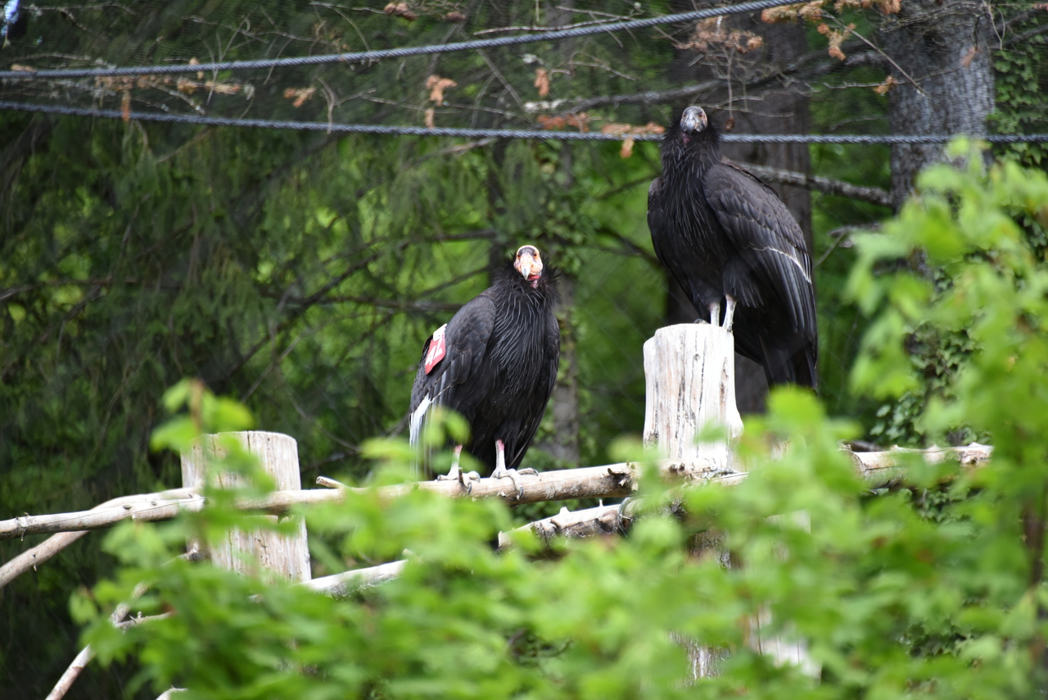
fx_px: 8735
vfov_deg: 4.6
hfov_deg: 6.9
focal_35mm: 300
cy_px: 350
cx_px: 524
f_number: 5.6
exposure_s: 1/640
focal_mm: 300
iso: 1400
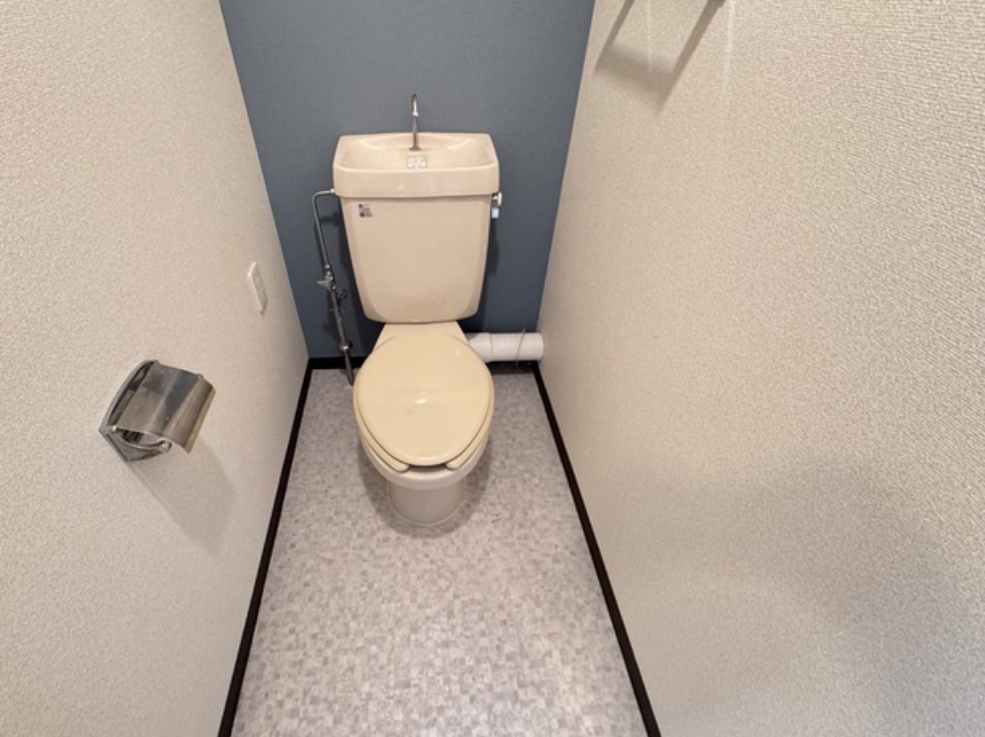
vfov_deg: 78.0
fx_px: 455
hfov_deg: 94.2
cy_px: 364
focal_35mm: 16
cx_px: 445
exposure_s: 1/60
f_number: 2.2
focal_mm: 2.22
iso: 640
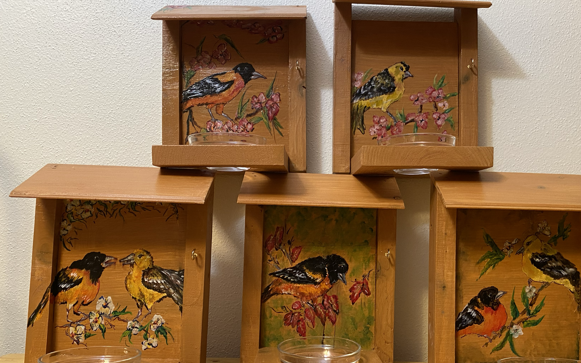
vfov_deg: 36.8
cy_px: 246
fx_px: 538
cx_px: 316
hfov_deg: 56.6
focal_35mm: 34
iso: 160
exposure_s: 1/60
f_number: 1.8
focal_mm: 4.25
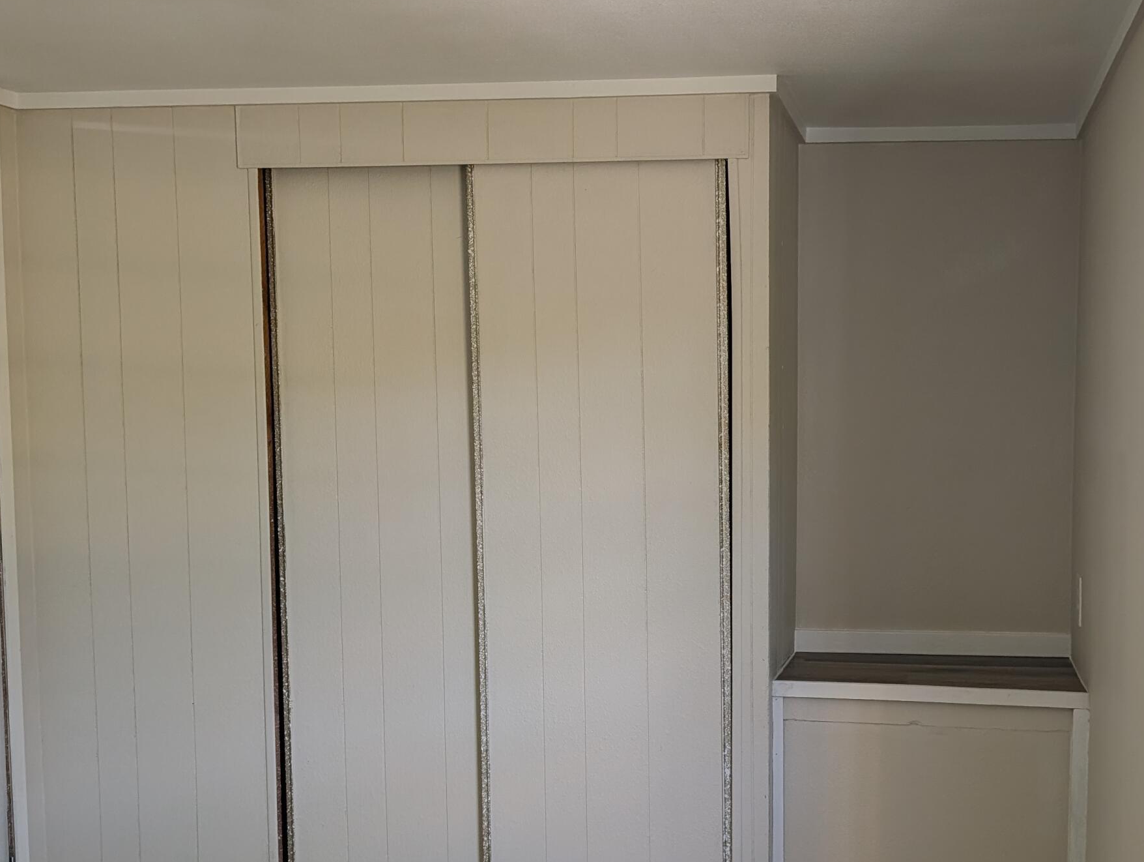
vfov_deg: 35.1
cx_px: 825
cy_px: 507
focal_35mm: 41
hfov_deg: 44.5
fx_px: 1357
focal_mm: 6.9
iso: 66
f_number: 1.68
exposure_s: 1/90
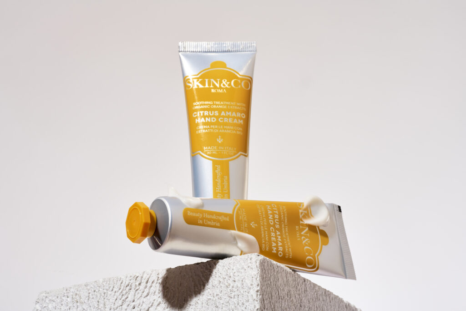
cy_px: 156
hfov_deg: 19.5
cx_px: 233
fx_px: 1359
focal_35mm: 105
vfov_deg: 13.0
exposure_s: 1/160
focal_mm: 105
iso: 64
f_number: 22
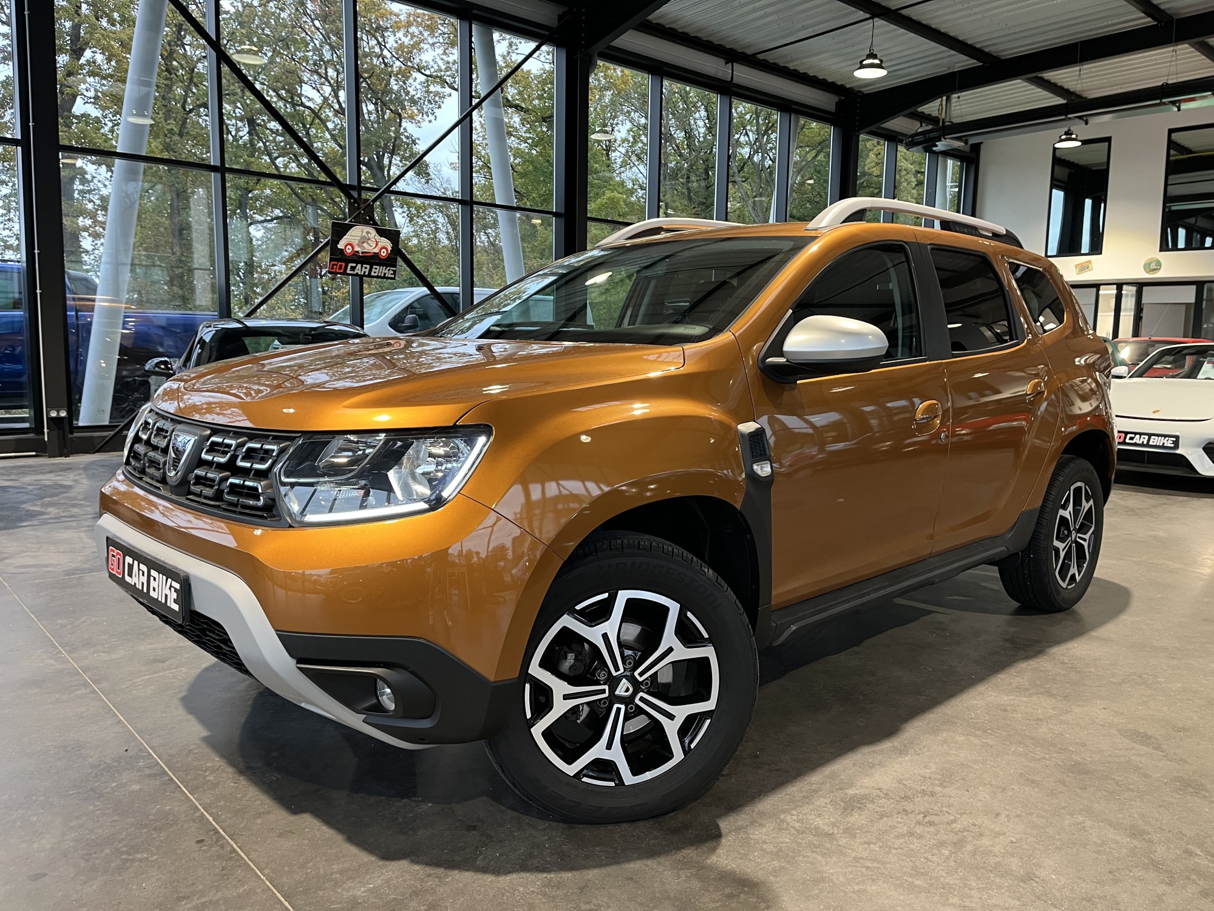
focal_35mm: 26
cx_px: 607
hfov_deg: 67.3
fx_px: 912
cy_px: 456
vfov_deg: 53.1
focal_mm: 5.1
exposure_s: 1/55
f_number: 1.6
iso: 200
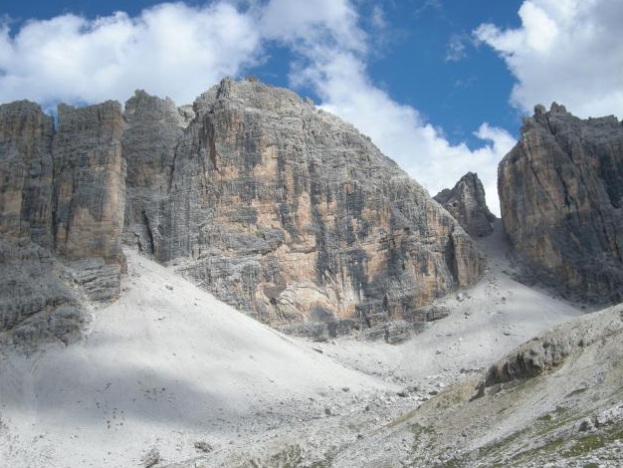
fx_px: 828
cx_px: 310
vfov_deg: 31.5
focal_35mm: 46
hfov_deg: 41.2
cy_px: 234
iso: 64
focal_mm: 9.6
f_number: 8.8
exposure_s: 1/170
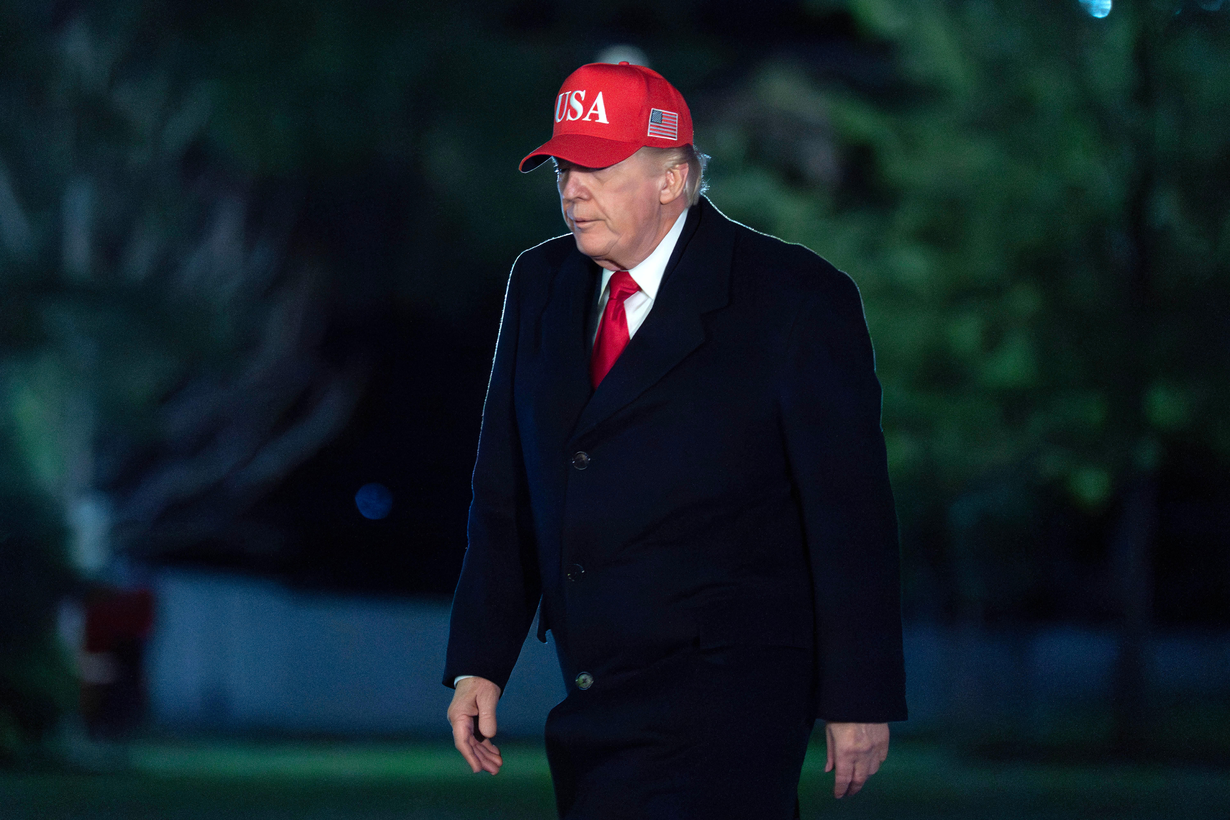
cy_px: 410
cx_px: 615
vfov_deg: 6.9
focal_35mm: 200
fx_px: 6833
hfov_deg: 10.3
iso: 10000
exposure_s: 1/200
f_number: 3.2
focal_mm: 200
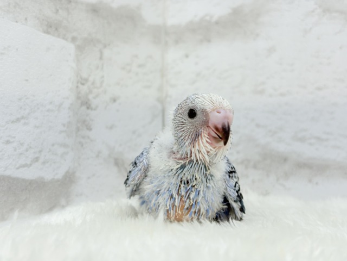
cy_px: 130
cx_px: 174
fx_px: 521
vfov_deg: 28.0
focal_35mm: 52
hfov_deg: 36.8
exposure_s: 1/100
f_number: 1.6
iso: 64
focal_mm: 5.96
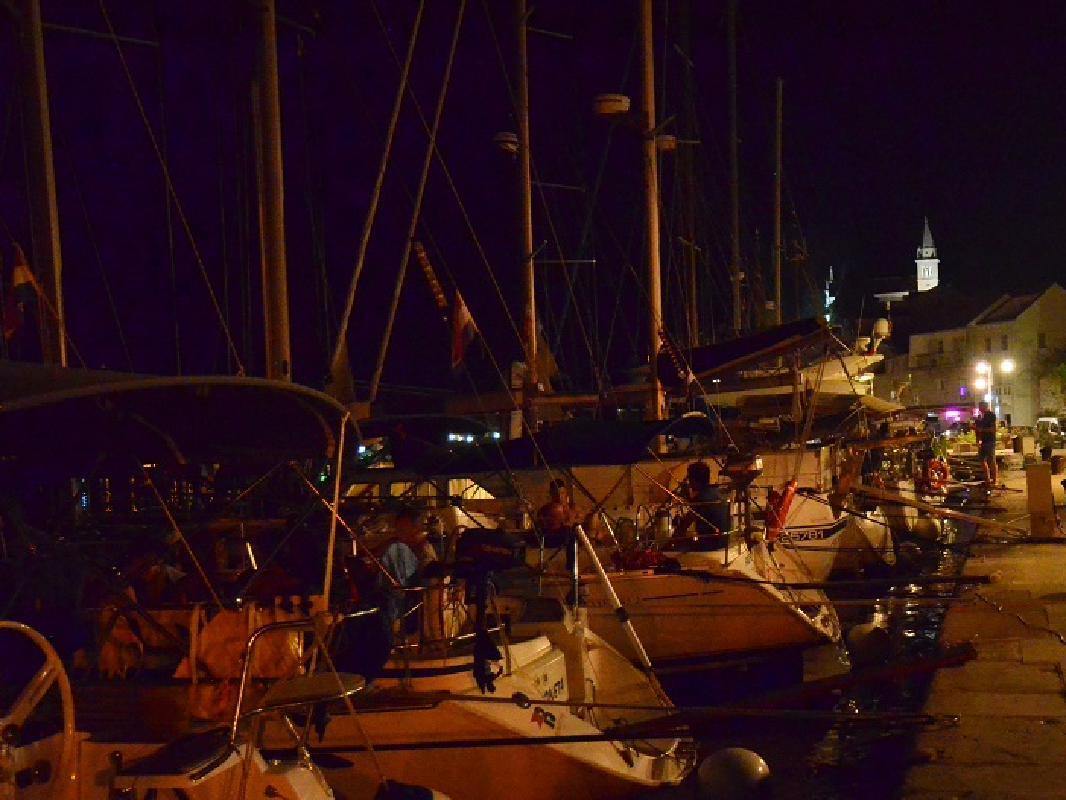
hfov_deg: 44.7
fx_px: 1263
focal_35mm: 41
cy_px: 463
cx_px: 755
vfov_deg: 35.1
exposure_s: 1/60
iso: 6400
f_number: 4
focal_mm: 20
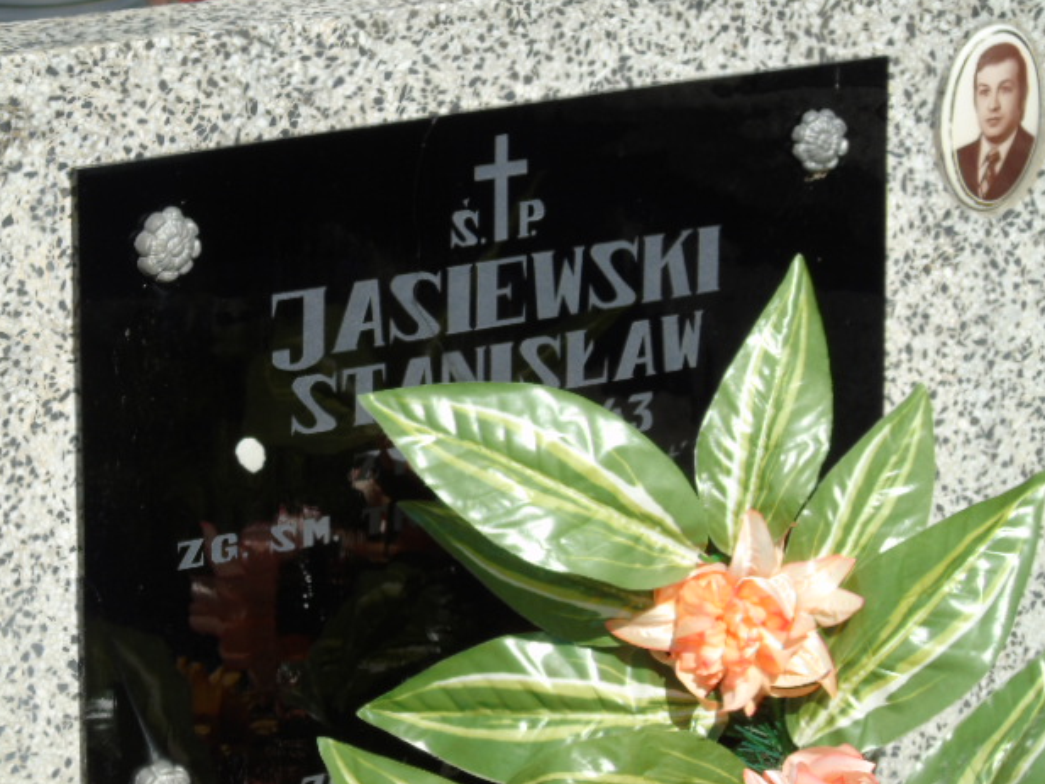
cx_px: 534
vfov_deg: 7.7
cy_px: 384
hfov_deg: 10.2
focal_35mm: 193
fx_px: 5827
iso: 80
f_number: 5
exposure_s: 1/500
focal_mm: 33
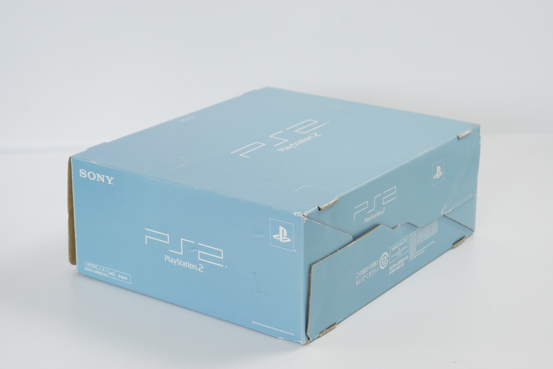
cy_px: 184
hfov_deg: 27.0
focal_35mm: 75
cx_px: 276
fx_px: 1152
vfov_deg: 18.2
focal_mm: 50
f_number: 6.3
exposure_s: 1/80
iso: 640
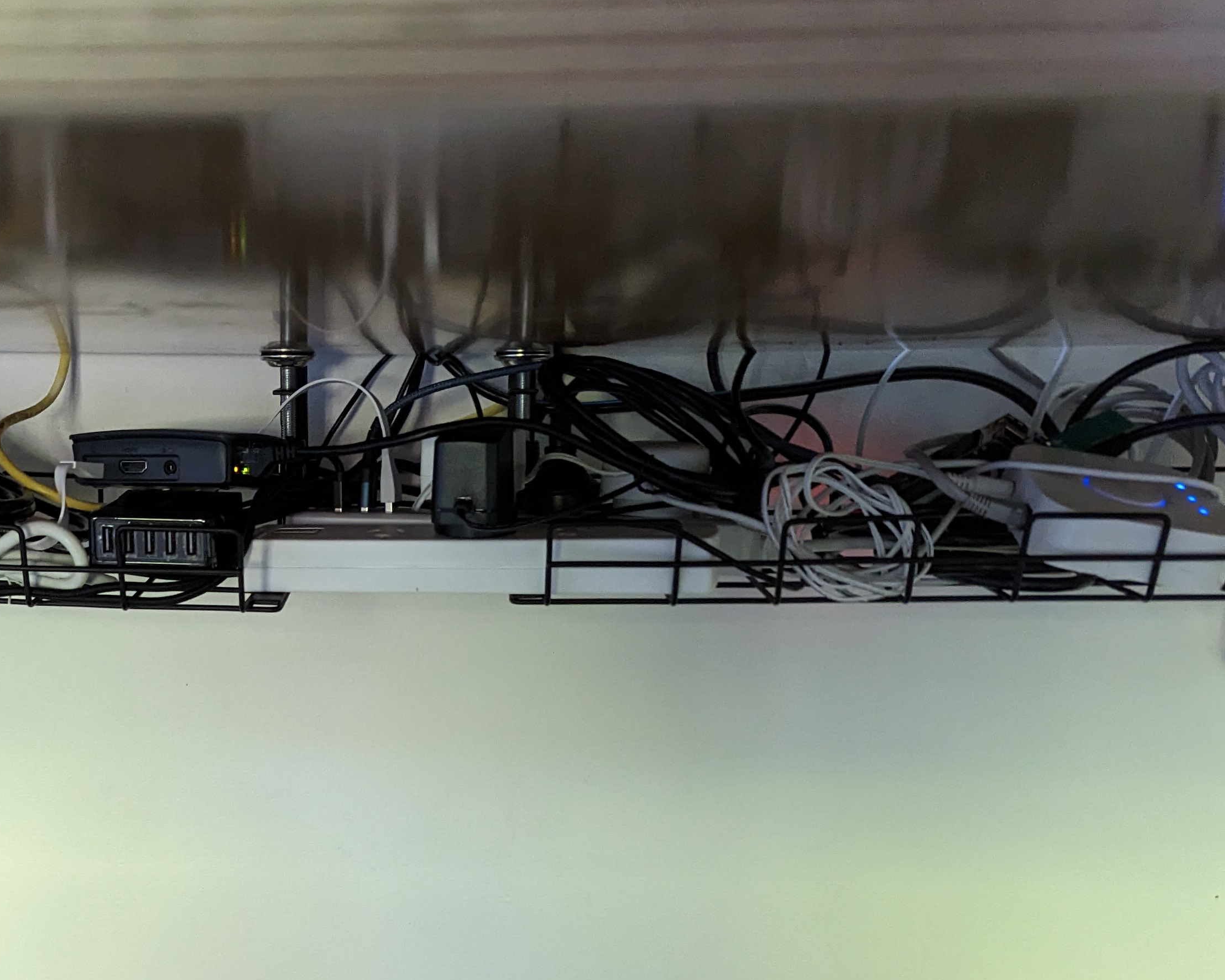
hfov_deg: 41.9
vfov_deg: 33.8
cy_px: 793
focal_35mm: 43
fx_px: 1559
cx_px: 340
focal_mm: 6.81
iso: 1695
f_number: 1.85
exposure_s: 1/156
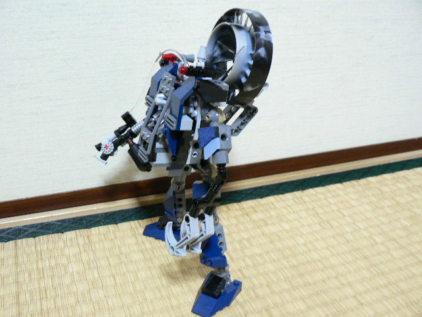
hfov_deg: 51.4
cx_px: 211
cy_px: 158
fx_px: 439
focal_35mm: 36
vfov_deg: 39.7
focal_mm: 6
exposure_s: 1/6
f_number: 2.8
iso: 200
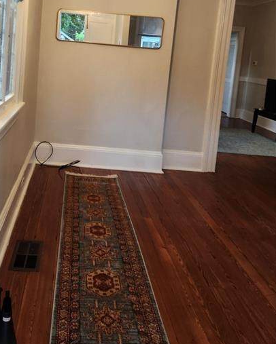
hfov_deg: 42.6
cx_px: 84
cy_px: 87
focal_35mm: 34
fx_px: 347
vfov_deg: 50.7
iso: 160
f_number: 1.8
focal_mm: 5.4
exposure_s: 1/120
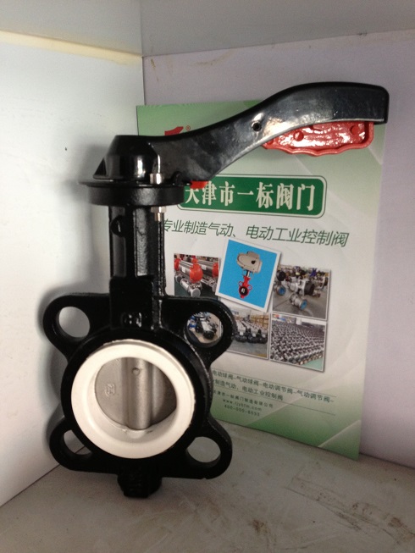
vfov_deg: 55.3
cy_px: 276
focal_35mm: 33
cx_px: 208
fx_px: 527
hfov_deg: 43.0
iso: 125
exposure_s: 1/20
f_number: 2.4
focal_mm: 4.13
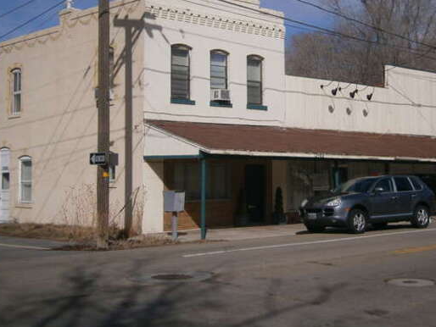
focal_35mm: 56
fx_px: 706
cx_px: 273
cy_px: 125
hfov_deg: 34.2
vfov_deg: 26.1
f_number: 8.7
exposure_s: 1/400
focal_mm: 6.4
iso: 80
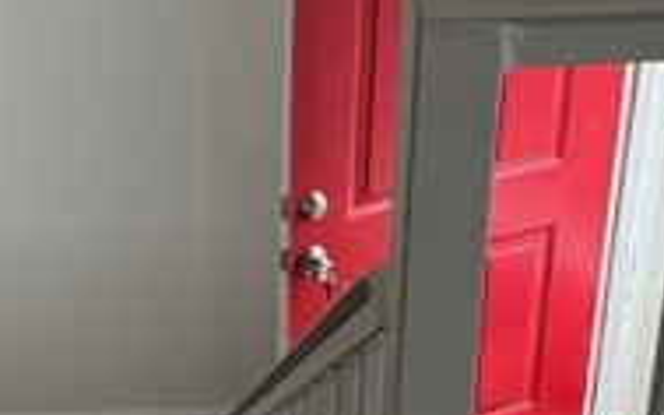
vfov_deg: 15.2
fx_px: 1556
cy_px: 186
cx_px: 74
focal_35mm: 86
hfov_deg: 23.5
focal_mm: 6.76
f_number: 1.78
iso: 640
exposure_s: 1/60
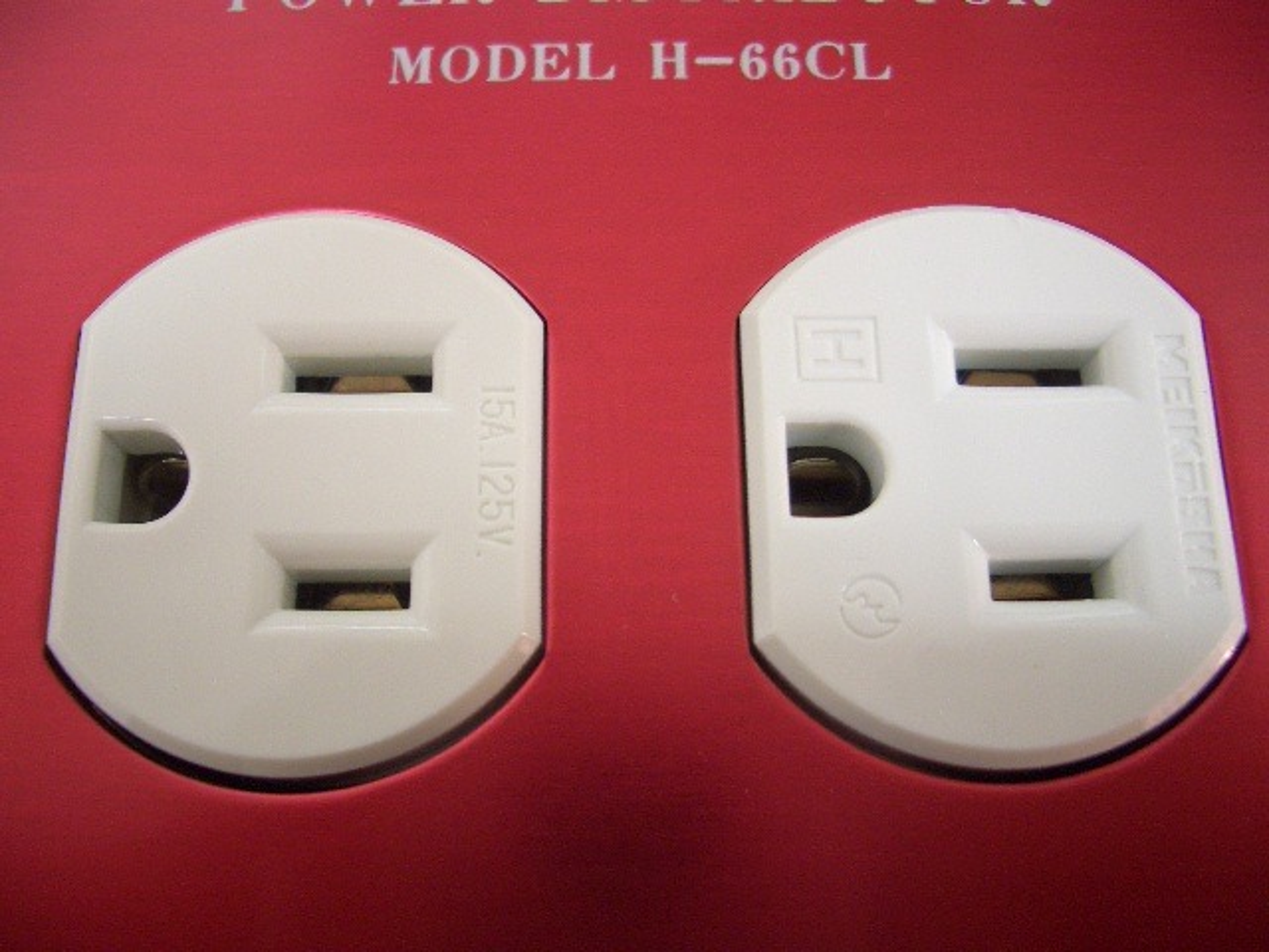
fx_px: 1283
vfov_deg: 40.7
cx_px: 634
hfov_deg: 52.6
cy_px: 476
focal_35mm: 35
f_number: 2.6
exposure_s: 1/10
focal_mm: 5.8
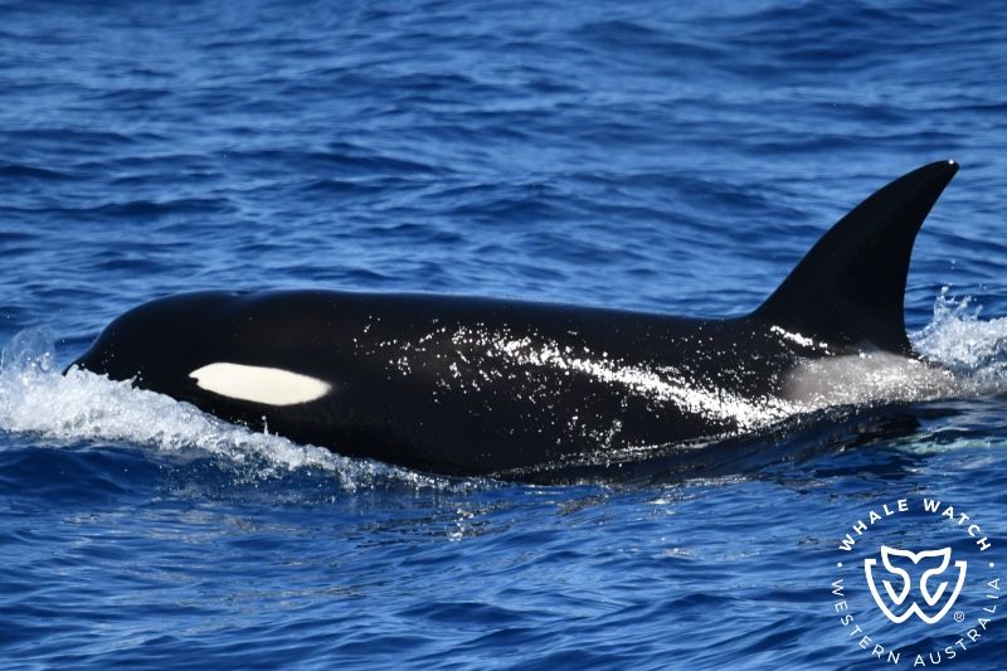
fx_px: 16779
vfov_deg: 2.3
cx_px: 504
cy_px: 336
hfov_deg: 3.4
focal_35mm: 600
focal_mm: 600
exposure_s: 1/8000
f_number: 6.3
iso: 1400
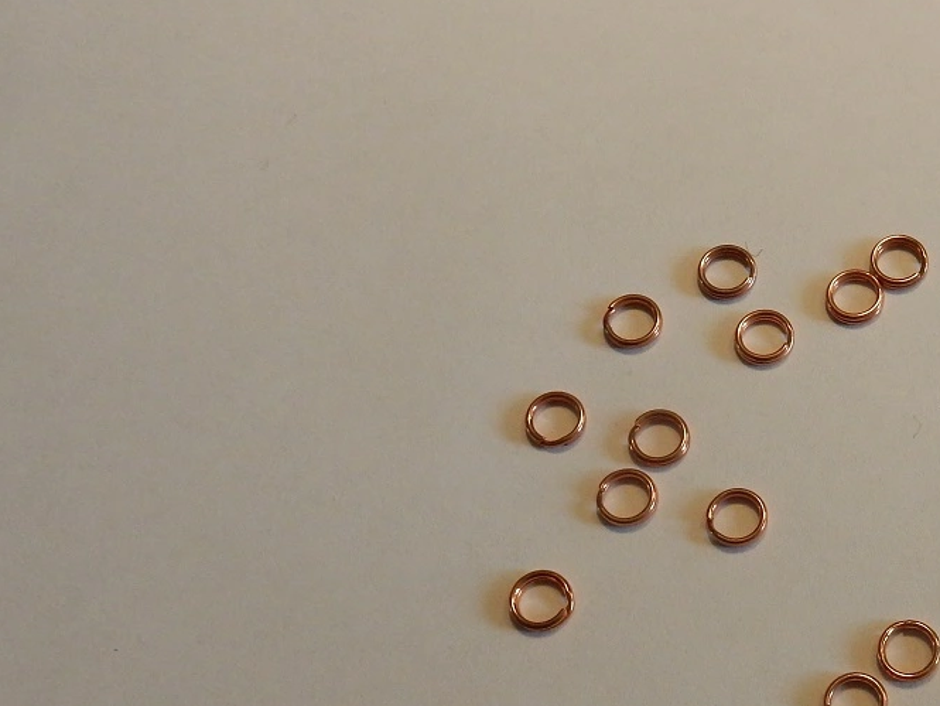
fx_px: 1412
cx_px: 918
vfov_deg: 27.3
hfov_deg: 33.9
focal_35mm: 52
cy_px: 601
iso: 200
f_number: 3.7
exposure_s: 1/30
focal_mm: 4.5
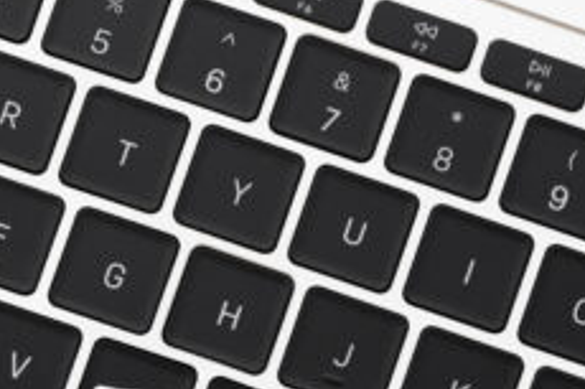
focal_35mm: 223
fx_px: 3621
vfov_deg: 6.0
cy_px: 672
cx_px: 155
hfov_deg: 9.2
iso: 100
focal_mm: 50
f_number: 8
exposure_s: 1/10
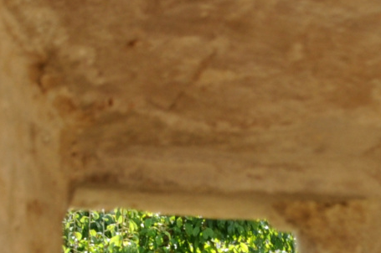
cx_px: 387
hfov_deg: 5.2
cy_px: 512
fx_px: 4185
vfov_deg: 3.4
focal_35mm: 396
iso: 200
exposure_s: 1/40
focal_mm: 60
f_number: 16
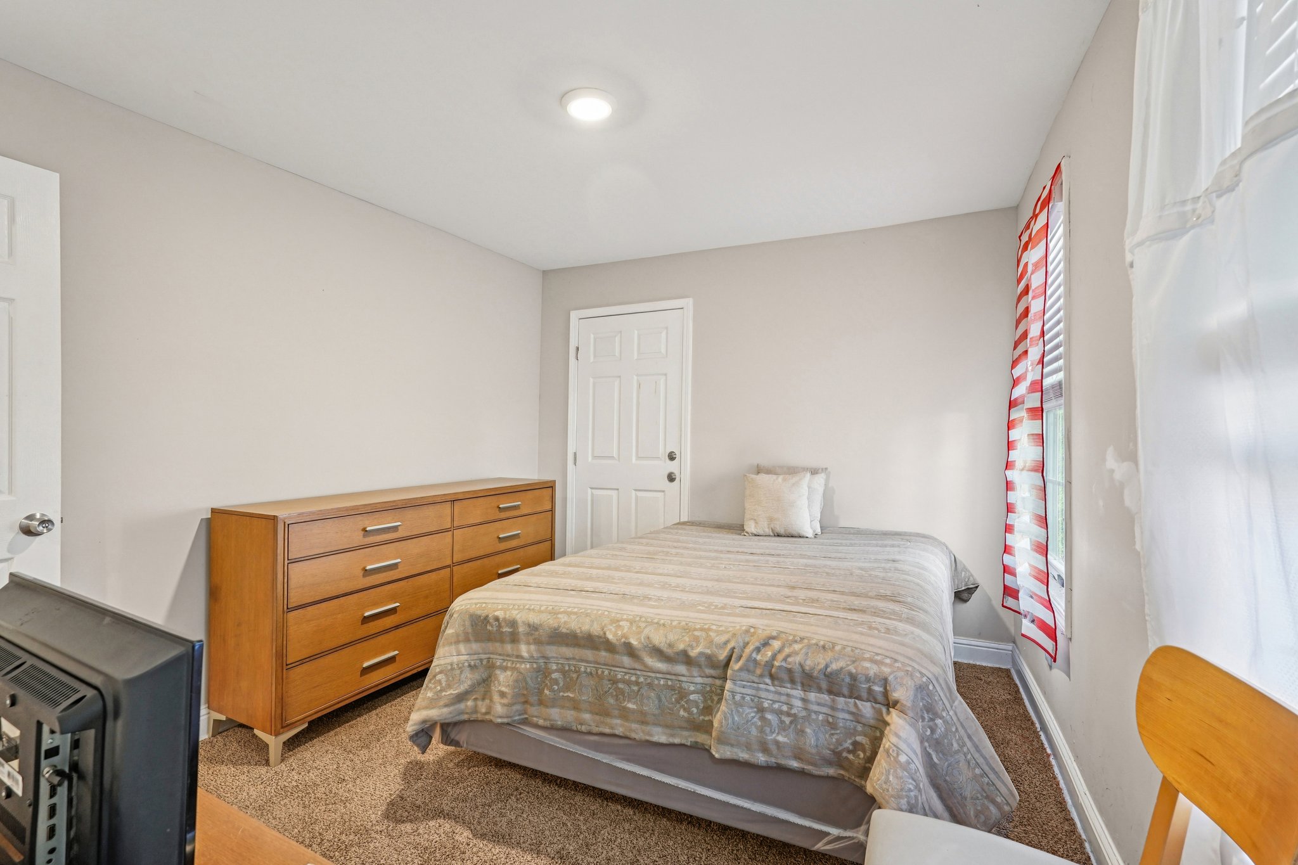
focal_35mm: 16
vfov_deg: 73.7
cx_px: 649
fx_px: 577
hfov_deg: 96.7
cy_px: 432
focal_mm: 16
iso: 800
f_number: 8
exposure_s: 1/6
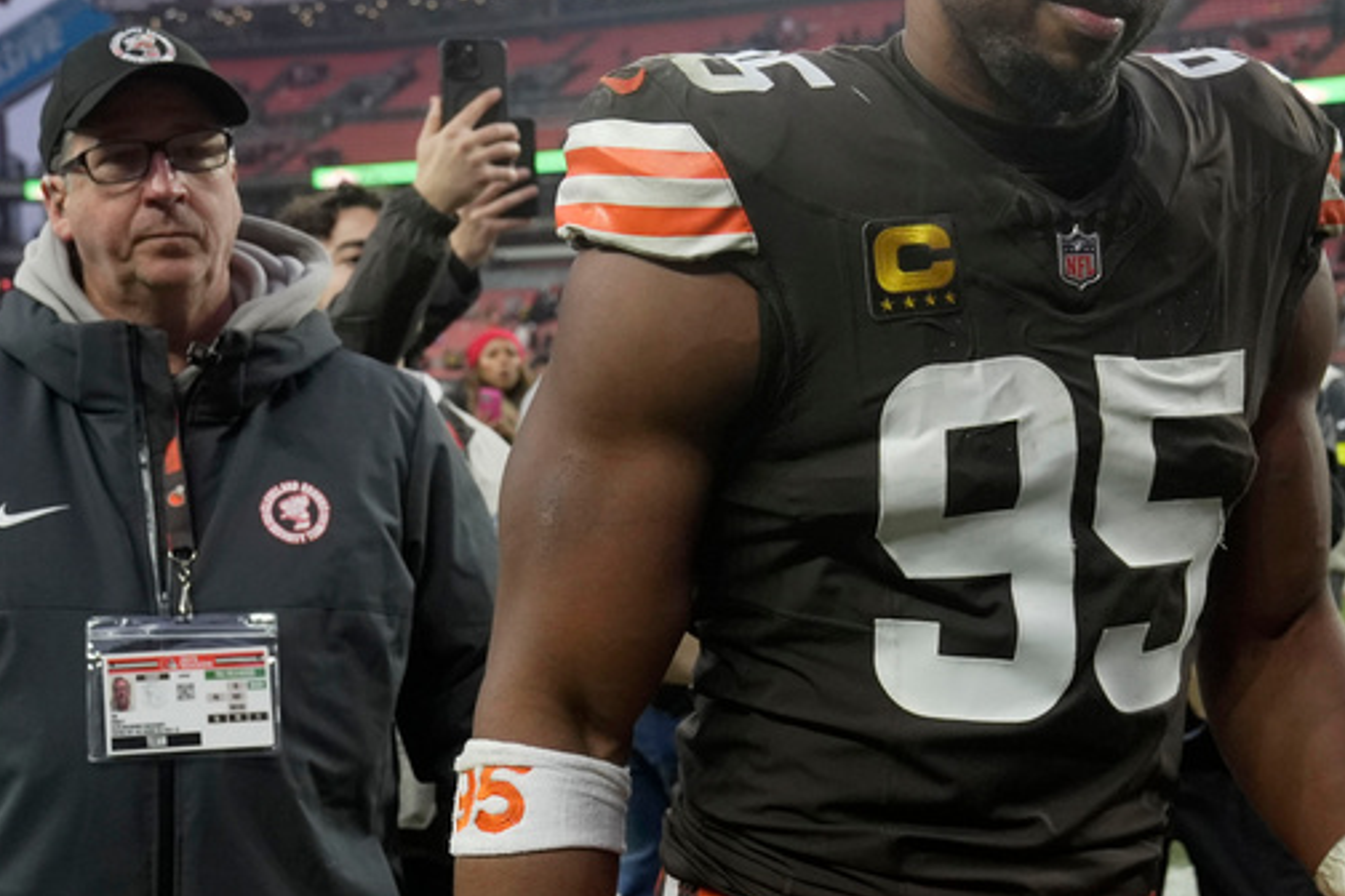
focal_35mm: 65
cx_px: 793
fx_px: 2428
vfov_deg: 20.9
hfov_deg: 30.9
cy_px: 580
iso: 2500
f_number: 5
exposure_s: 1/800
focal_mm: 32
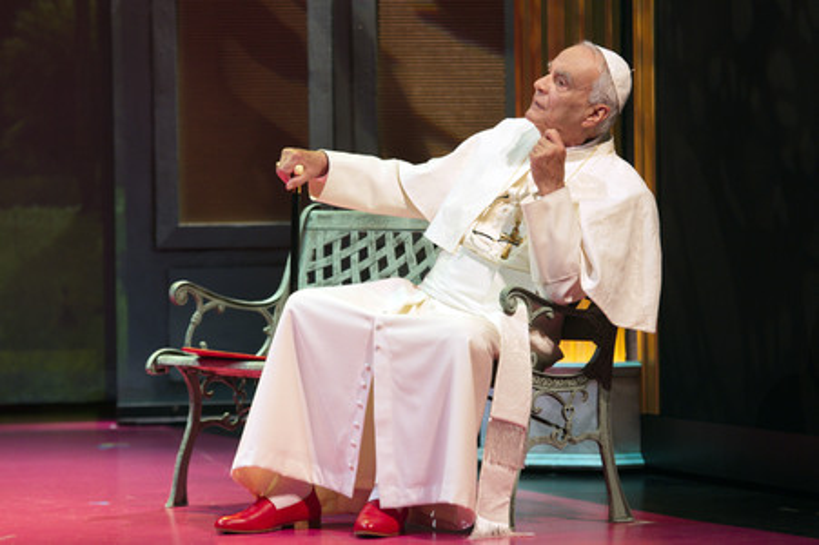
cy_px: 272
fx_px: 2955
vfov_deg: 10.5
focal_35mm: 130
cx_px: 410
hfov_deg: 15.8
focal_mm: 130
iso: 1600
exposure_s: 1/200
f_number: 5
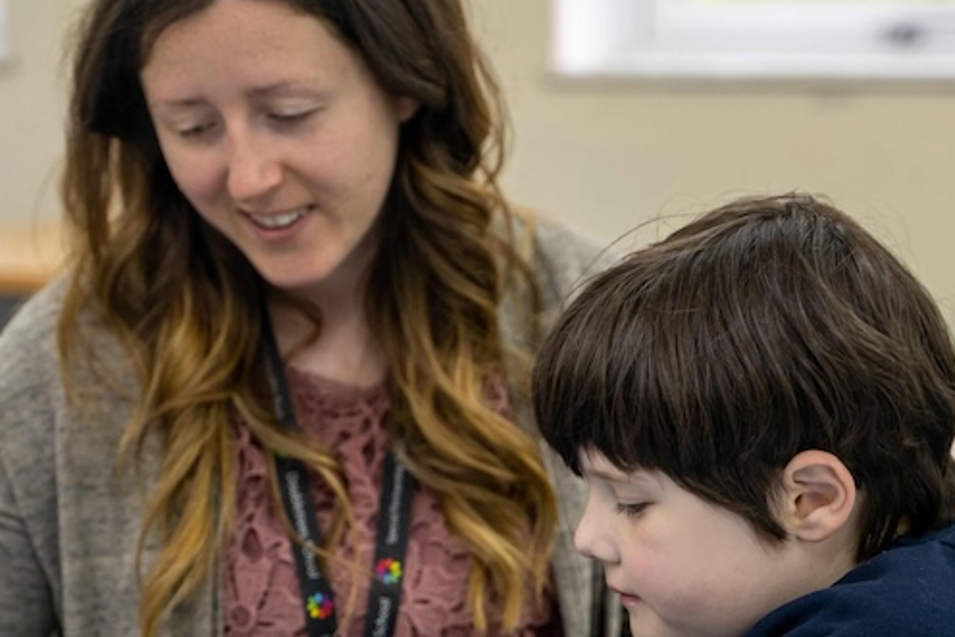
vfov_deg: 10.9
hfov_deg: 16.4
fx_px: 3317
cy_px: 511
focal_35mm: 125
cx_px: 497
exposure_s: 1/100
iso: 640
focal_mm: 62
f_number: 2.8
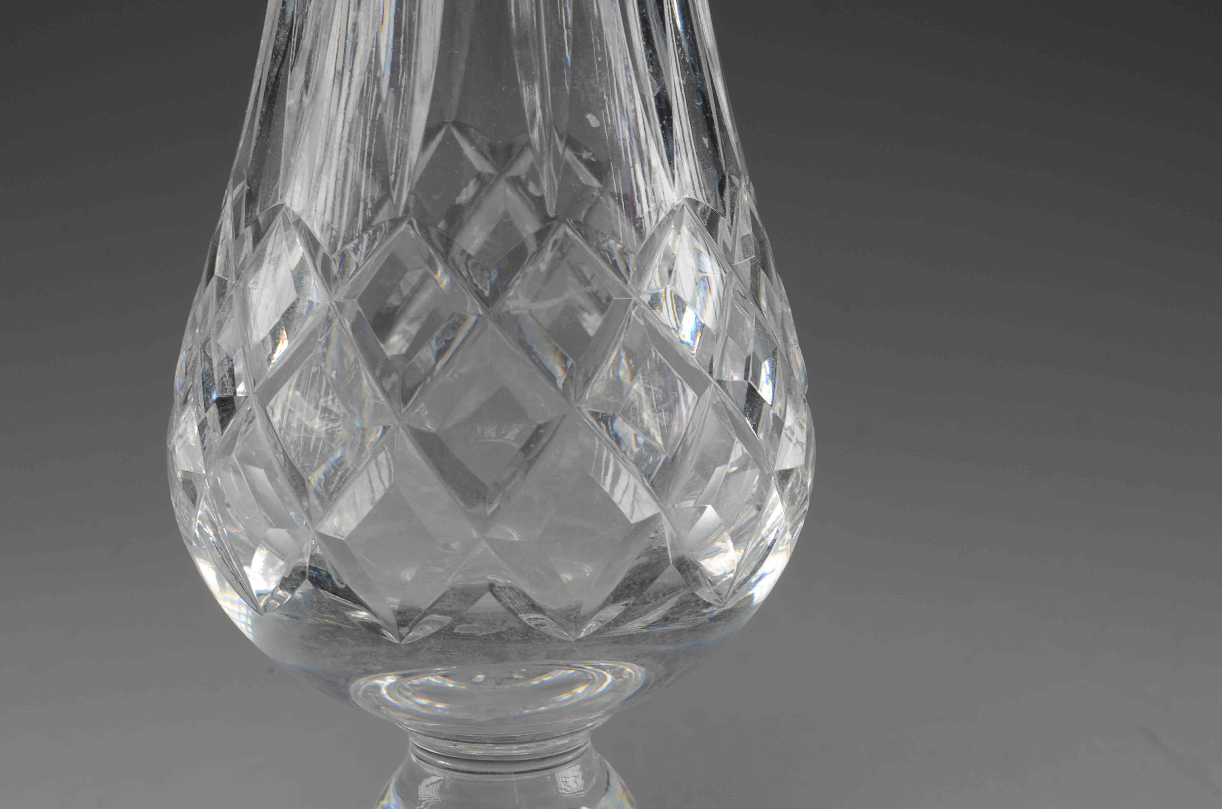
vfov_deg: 16.5
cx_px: 611
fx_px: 2795
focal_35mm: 82
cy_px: 404
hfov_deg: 24.7
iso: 100
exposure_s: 1/80
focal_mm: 55
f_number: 18
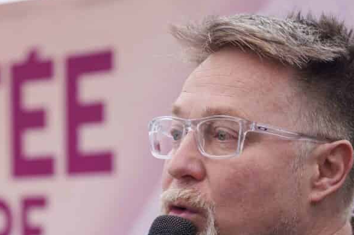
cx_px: -21
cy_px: 323
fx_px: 1543
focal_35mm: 157
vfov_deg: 8.6
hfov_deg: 12.9
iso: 250
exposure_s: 1/500
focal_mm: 48
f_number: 2
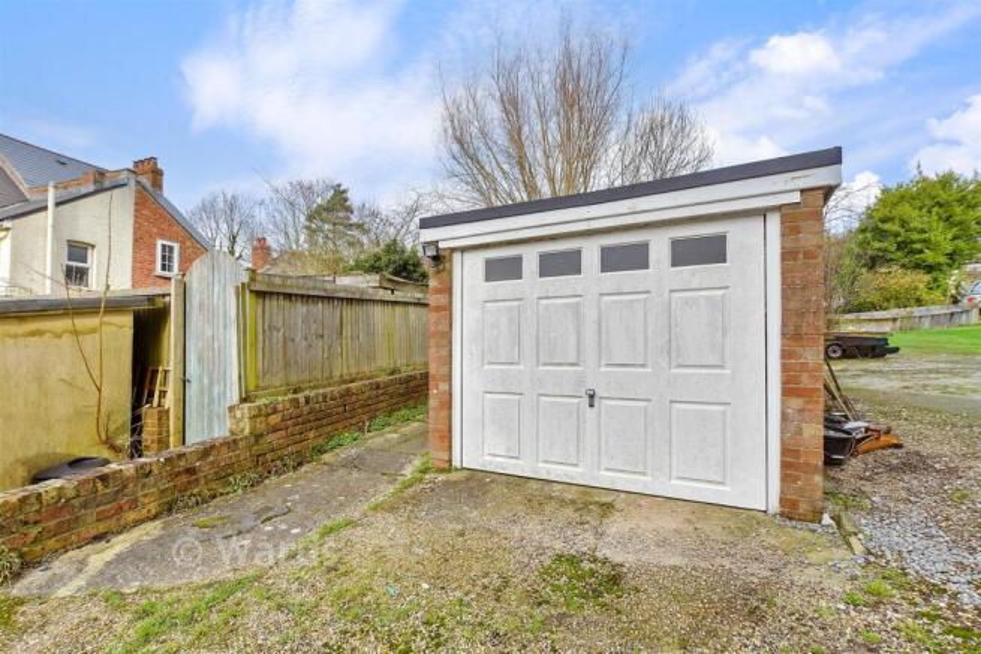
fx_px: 409
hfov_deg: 100.4
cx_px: 490
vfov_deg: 77.4
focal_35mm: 15
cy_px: 327
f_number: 8
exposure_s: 1/160
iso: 160
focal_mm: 10
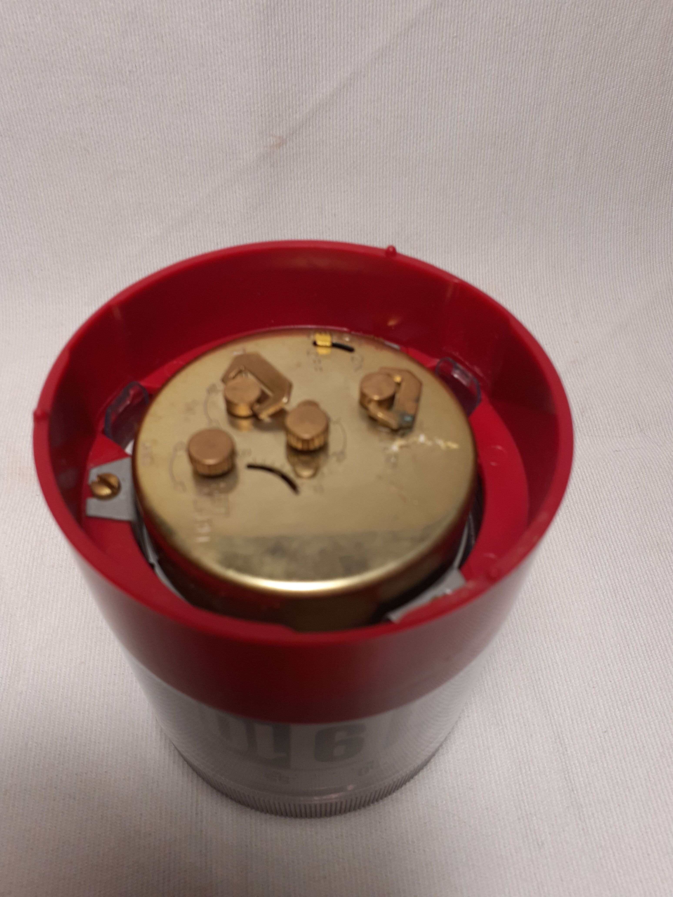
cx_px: 336
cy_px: 448
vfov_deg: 65.3
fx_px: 700
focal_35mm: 27
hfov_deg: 51.4
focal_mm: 3.6
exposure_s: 1/50
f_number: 1.9
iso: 40
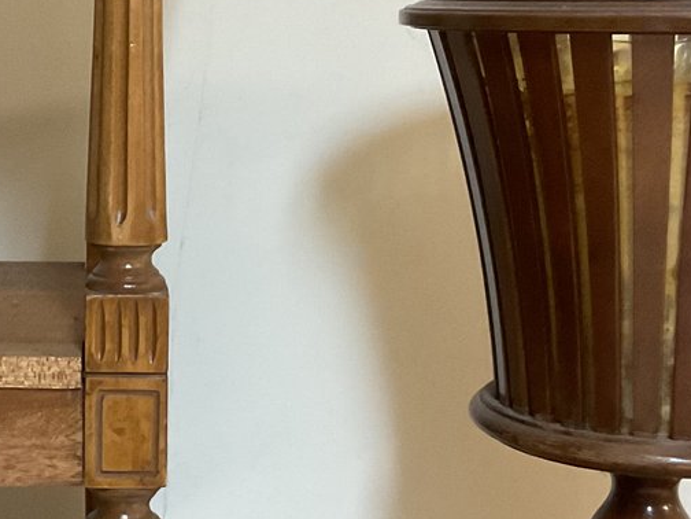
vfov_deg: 17.0
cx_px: 57
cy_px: 322
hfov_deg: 21.9
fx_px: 1737
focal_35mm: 87
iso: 250
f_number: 1.8
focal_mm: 3
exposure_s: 1/40
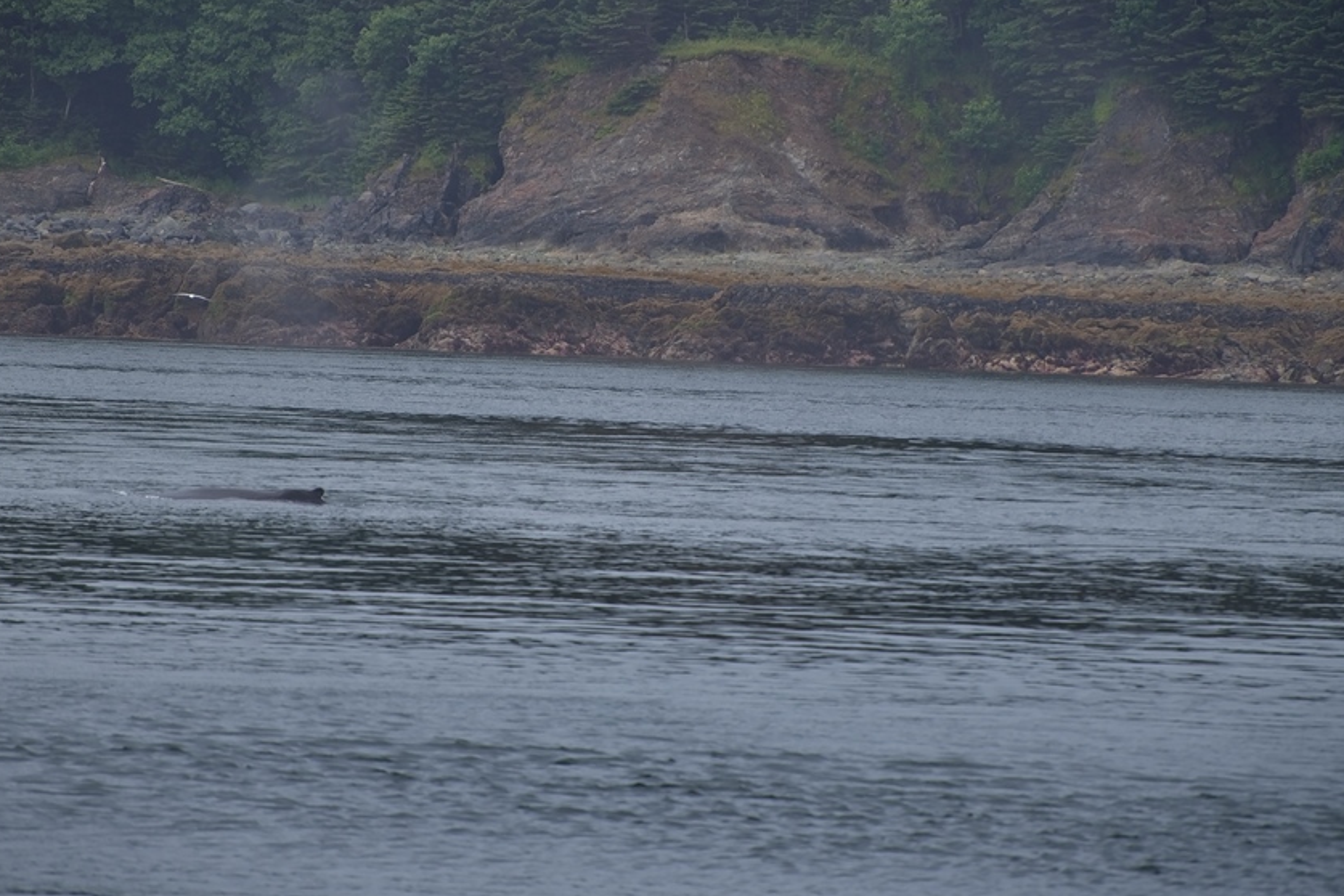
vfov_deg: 3.0
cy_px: 427
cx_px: 596
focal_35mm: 459
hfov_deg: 4.5
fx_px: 17135
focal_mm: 300
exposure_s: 1/640
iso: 160
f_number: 5.6
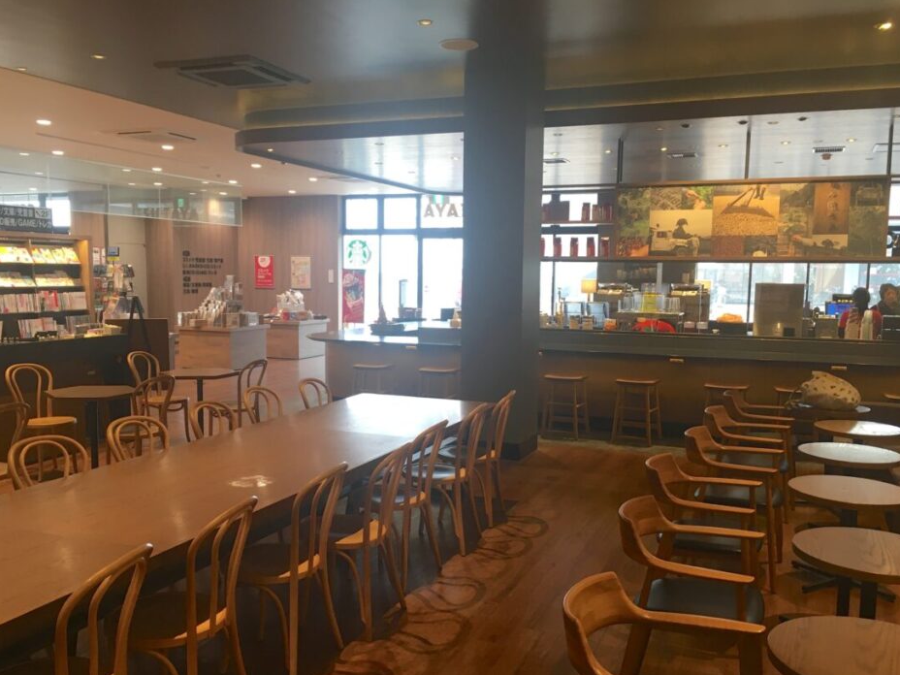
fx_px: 832
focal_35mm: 32
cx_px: 446
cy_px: 370
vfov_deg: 44.1
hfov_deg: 56.8
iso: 50
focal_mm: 4.15
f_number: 2.2
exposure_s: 1/30
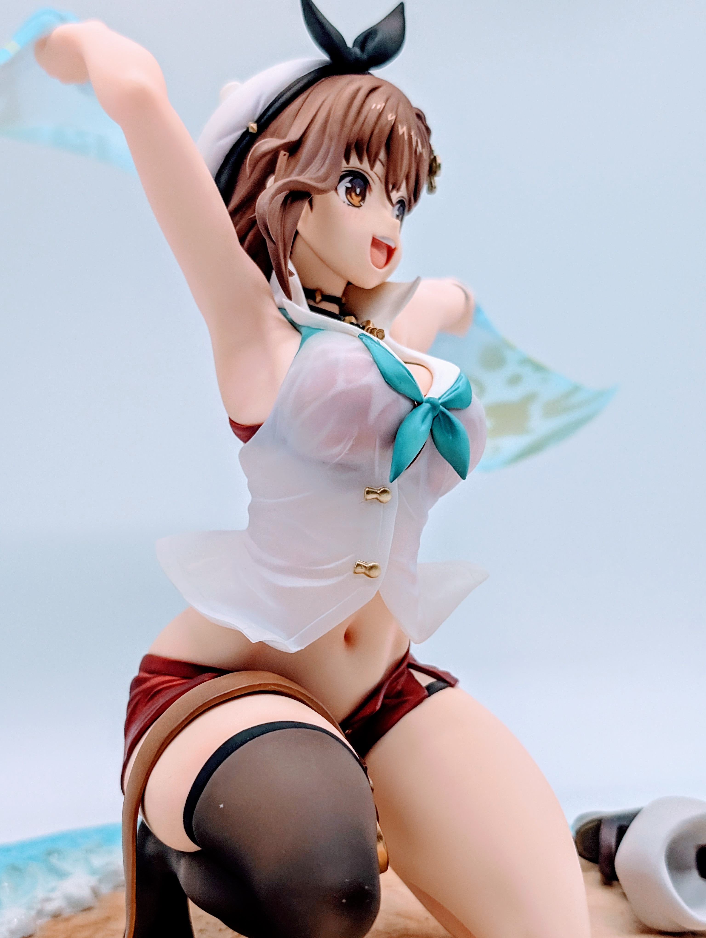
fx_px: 1329
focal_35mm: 49
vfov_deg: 38.9
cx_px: 353
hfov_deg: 29.7
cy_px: 469
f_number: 1.68
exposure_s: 1/571
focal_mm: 6.9
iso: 284
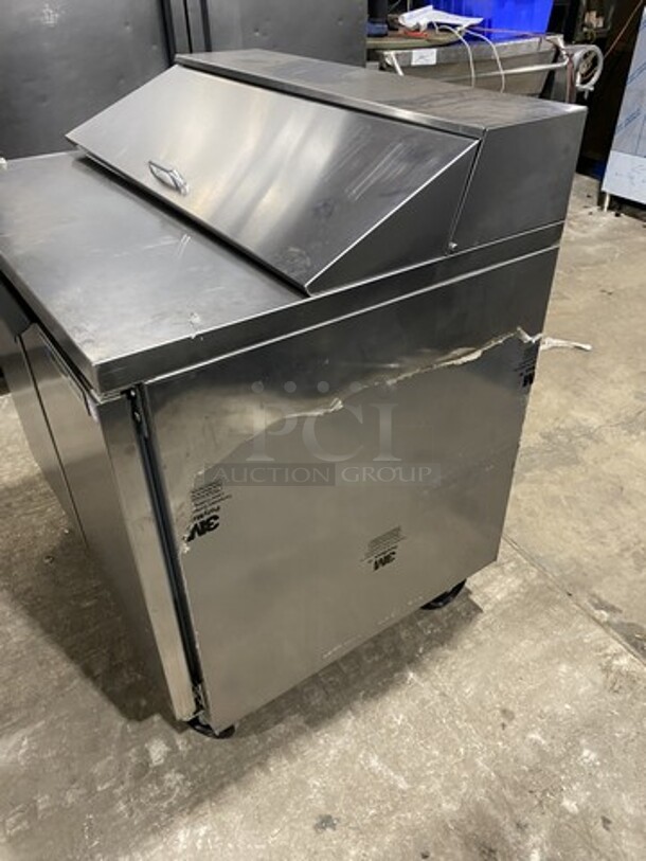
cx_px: 323
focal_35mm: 26
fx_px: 647
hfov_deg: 53.1
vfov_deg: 67.3
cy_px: 430
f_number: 1.8
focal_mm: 4.25
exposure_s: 1/60
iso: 320
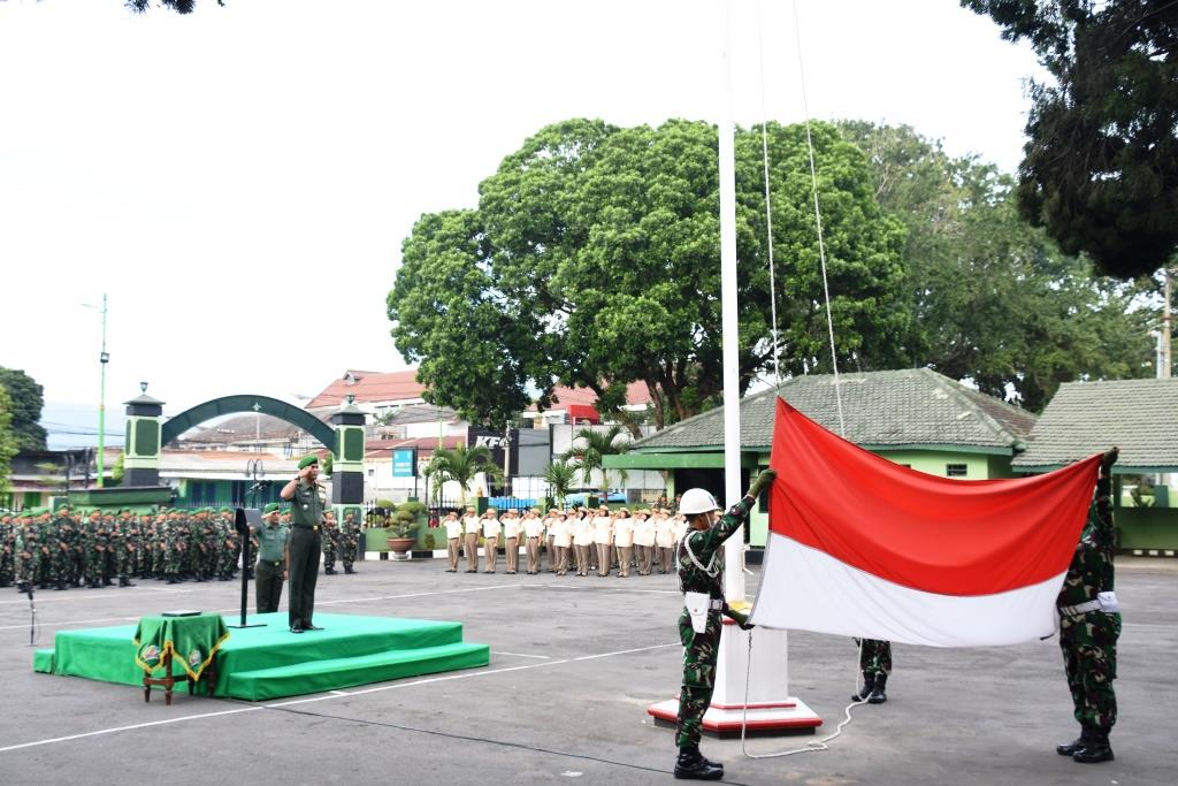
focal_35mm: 36
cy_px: 393
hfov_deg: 53.1
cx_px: 589
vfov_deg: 36.9
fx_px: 1178
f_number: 5
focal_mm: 24
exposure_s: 1/200
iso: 320
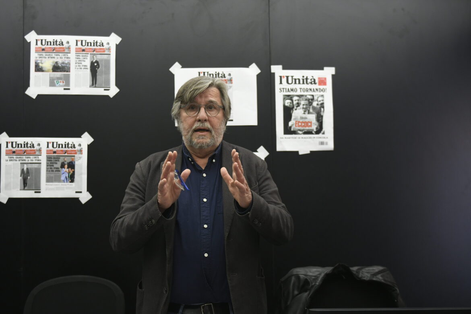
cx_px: 236
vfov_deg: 30.8
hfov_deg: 45.0
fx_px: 569
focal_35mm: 44
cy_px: 157
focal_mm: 29
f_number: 7.1
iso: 1250
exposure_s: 1/250
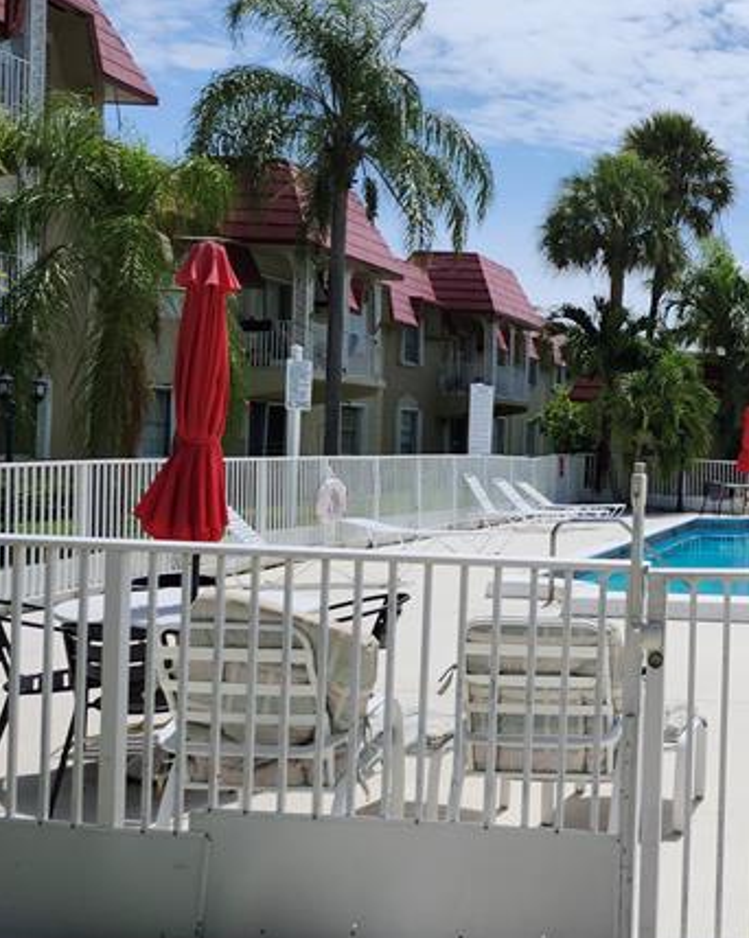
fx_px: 1165
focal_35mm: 42
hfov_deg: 31.6
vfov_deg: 43.8
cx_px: 821
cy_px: 462
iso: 25
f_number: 1.8
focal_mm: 5.54
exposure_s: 1/3059
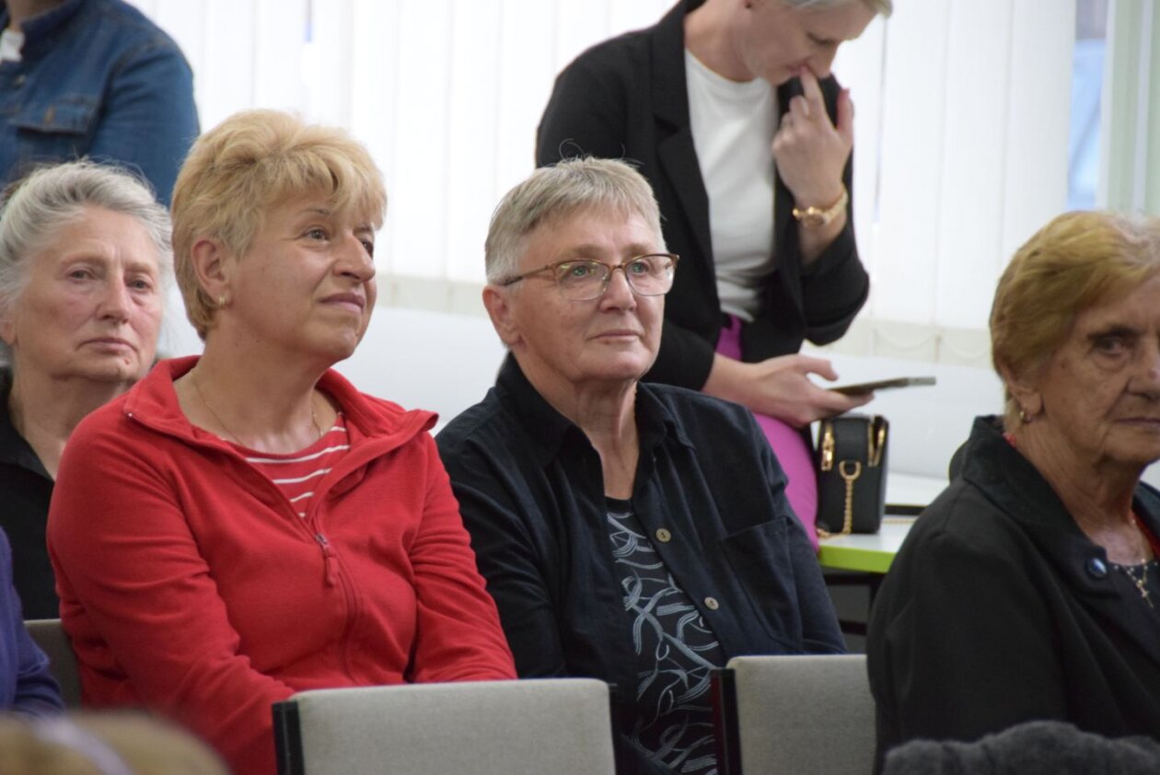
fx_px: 9673
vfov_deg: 4.6
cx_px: 580
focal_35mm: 300
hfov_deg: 6.9
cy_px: 388
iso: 2800
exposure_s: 1/125
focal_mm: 200
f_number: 5.6
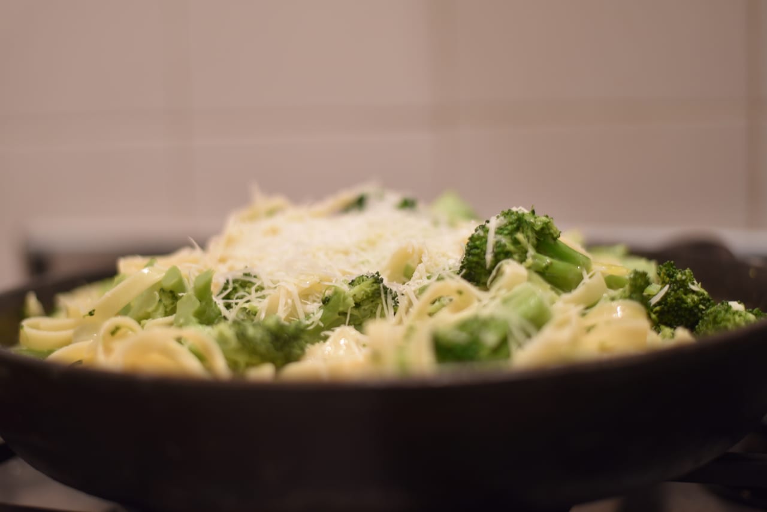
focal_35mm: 50
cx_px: 384
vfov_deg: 27.0
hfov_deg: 39.6
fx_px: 1065
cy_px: 256
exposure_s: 1/60
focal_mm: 50
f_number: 2
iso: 800
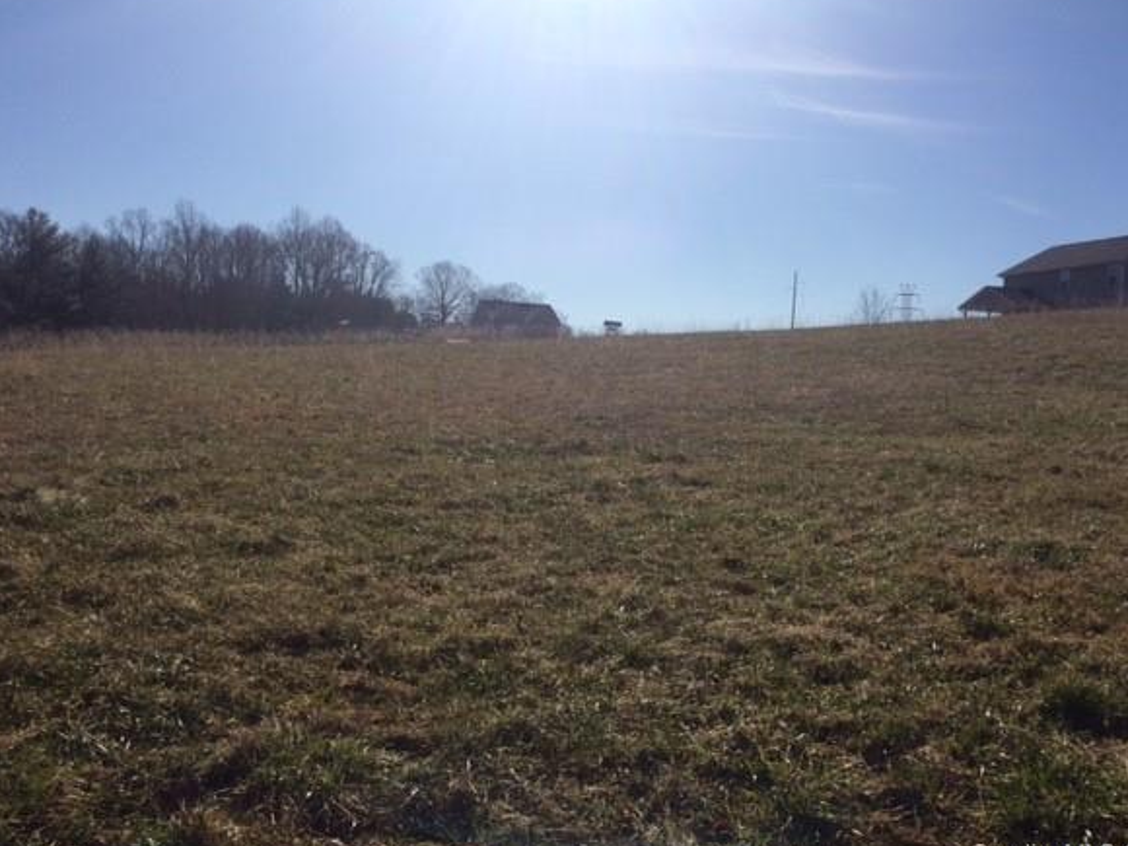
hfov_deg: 56.8
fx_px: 1043
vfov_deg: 44.2
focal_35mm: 32
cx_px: 572
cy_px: 406
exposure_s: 1/5882
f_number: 2.2
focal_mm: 4.15
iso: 32
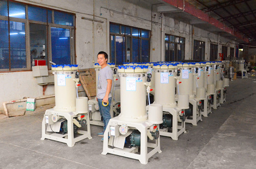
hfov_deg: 53.2
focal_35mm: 36
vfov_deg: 36.7
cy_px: 84
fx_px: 255
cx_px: 128
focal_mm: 24
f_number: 7.1
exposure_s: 1/200
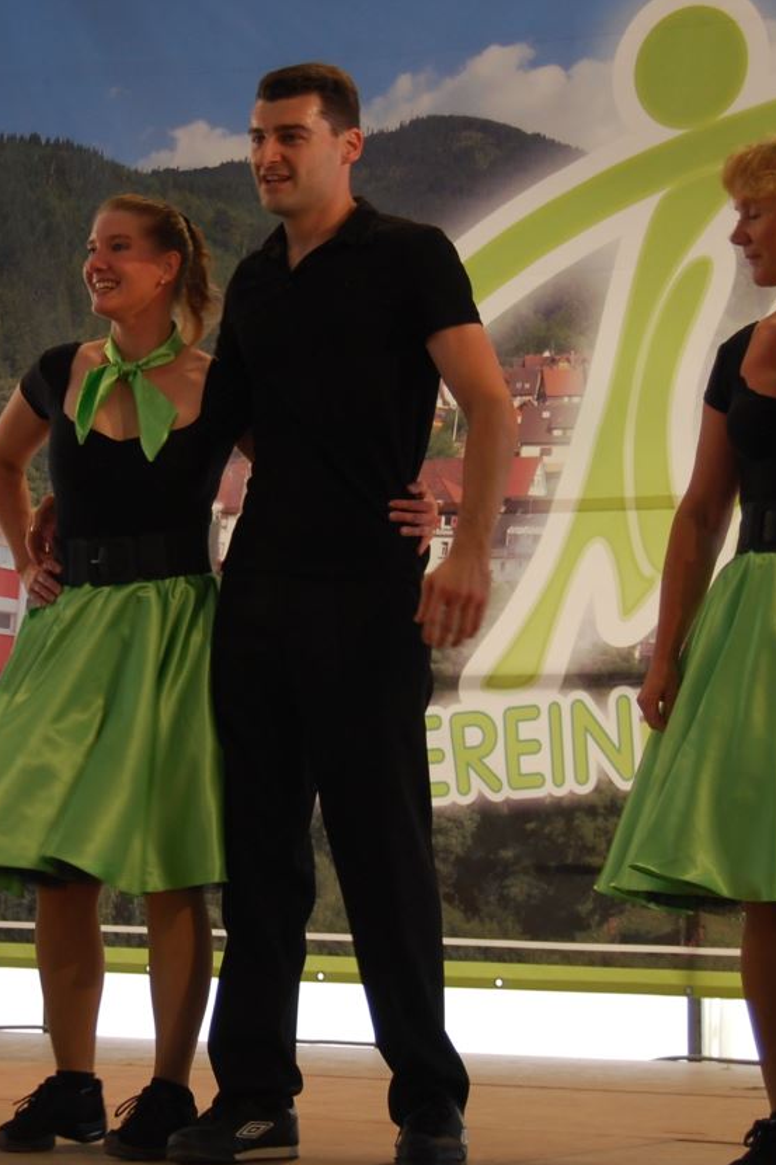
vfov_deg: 15.5
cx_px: 31
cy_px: 495
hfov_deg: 10.3
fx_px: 4269
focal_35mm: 132
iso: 200
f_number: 4.8
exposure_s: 1/60
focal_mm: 38
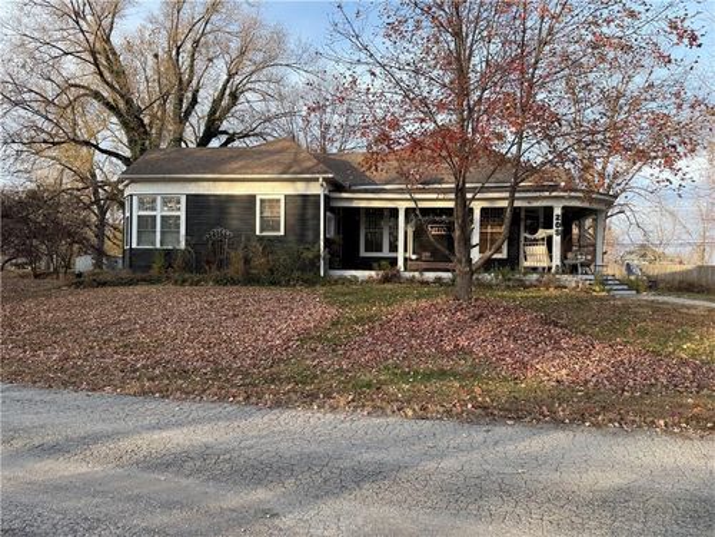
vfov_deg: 56.8
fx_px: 496
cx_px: 358
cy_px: 268
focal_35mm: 24
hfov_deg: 71.6
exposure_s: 1/849
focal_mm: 6.76
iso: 80
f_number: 1.78
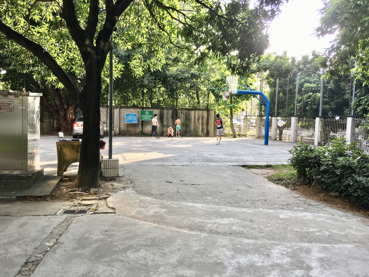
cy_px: 138
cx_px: 184
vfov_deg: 48.2
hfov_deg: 61.7
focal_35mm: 29
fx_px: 309
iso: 25
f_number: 2.2
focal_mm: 4.15
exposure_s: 1/133
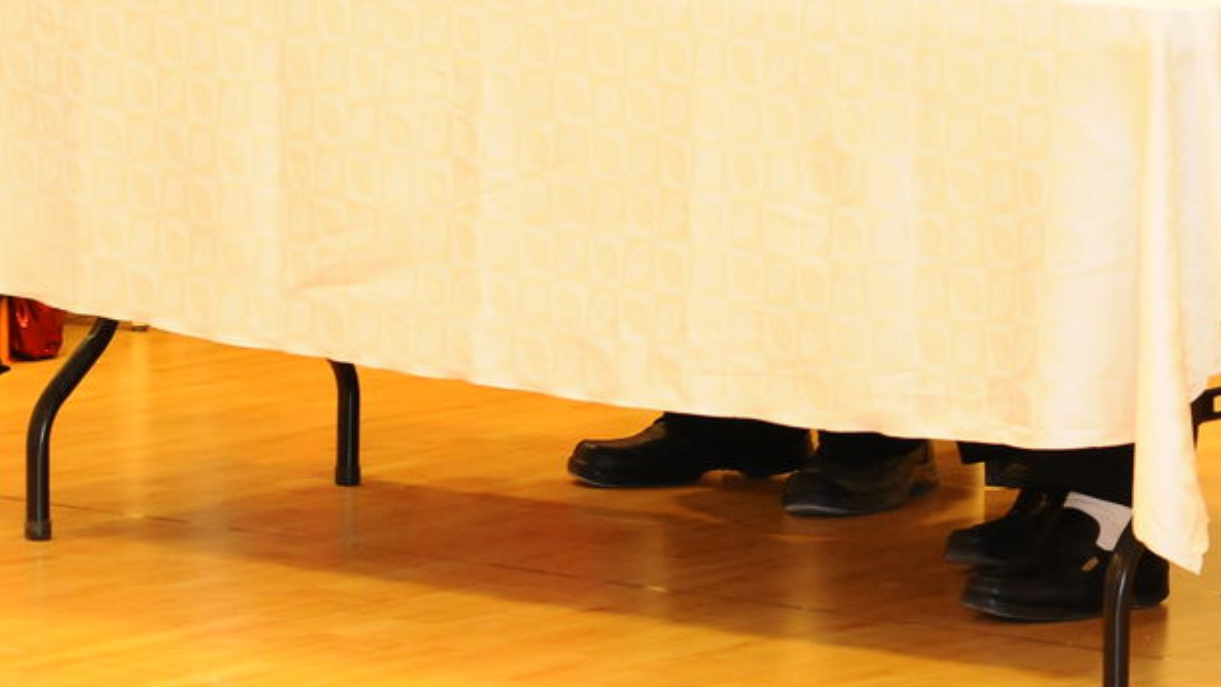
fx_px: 8094
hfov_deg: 8.6
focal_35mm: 250
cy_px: -207
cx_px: 977
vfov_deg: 4.8
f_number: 5
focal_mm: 70
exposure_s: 1/60
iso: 800
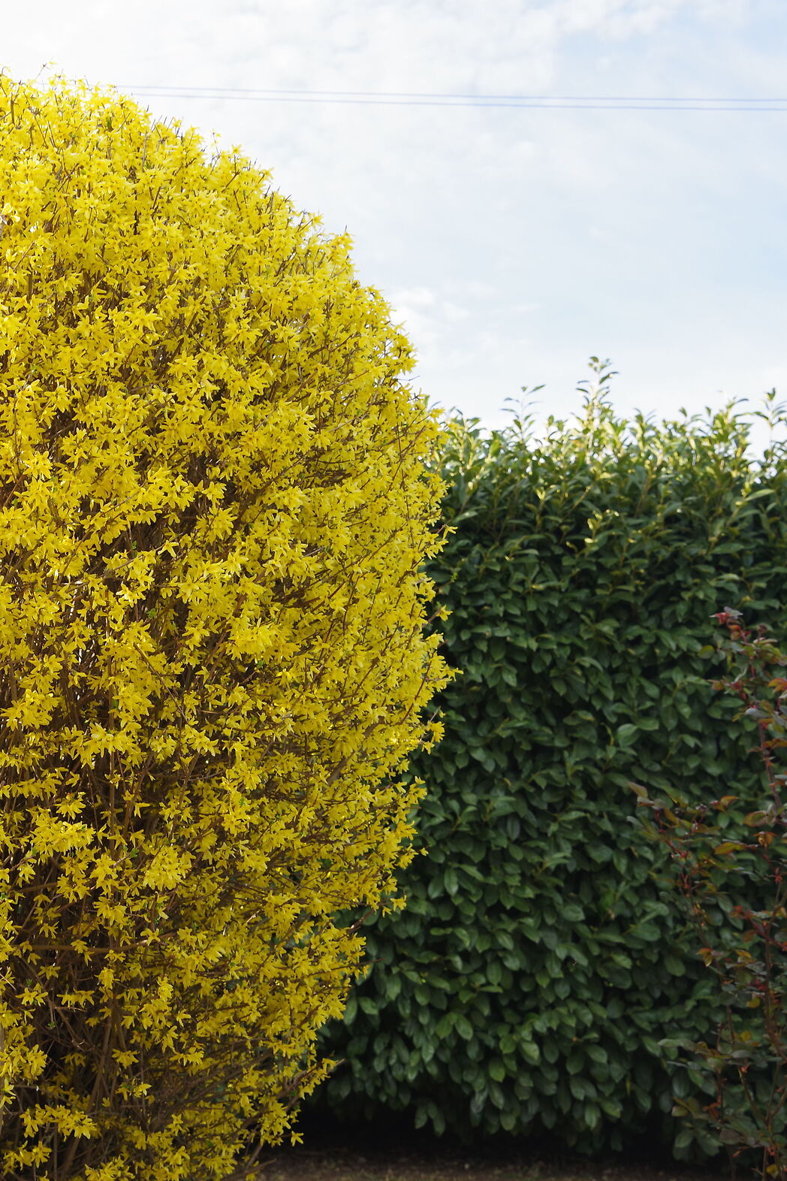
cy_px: 585
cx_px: 47
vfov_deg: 36.2
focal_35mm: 55
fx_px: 1803
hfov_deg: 23.8
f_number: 5.6
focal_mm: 36
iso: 200
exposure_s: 1/100
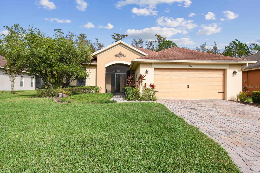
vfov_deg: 57.2
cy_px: 86
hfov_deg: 78.6
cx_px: 130
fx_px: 159
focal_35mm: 22
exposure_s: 1/250
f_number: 7.1
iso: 100
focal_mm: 15
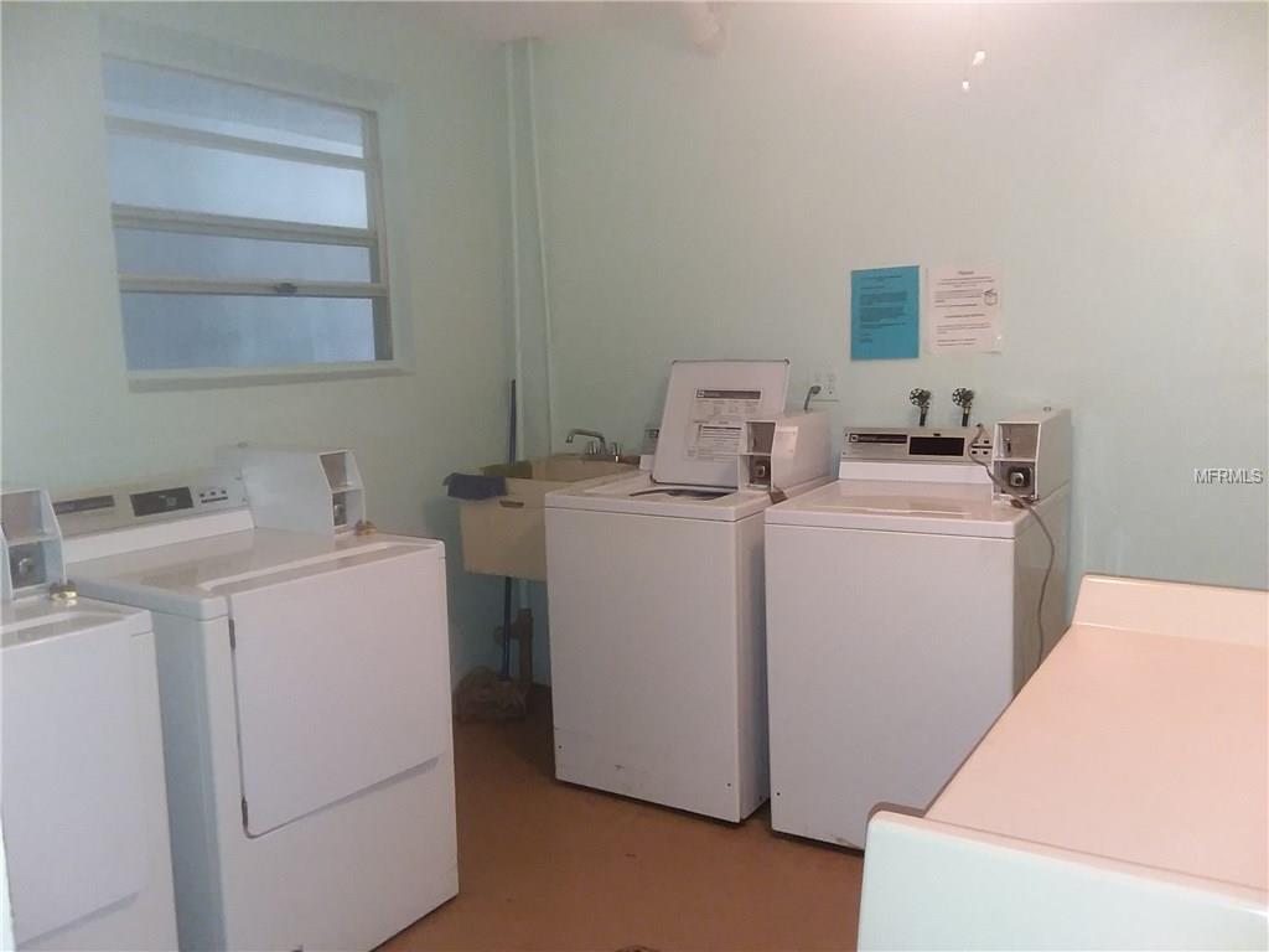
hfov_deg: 61.7
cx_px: 634
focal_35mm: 29
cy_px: 476
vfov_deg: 48.2
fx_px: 1063
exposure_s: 1/30
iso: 160
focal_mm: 2.47
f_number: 1.9
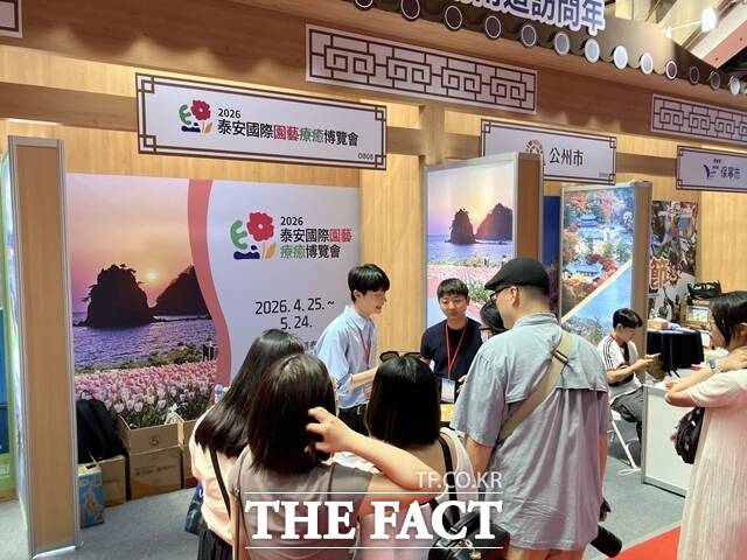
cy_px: 280
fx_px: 604
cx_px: 374
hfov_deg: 63.4
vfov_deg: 49.7
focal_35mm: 28
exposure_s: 1/120
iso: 80
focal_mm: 3.99
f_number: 1.8
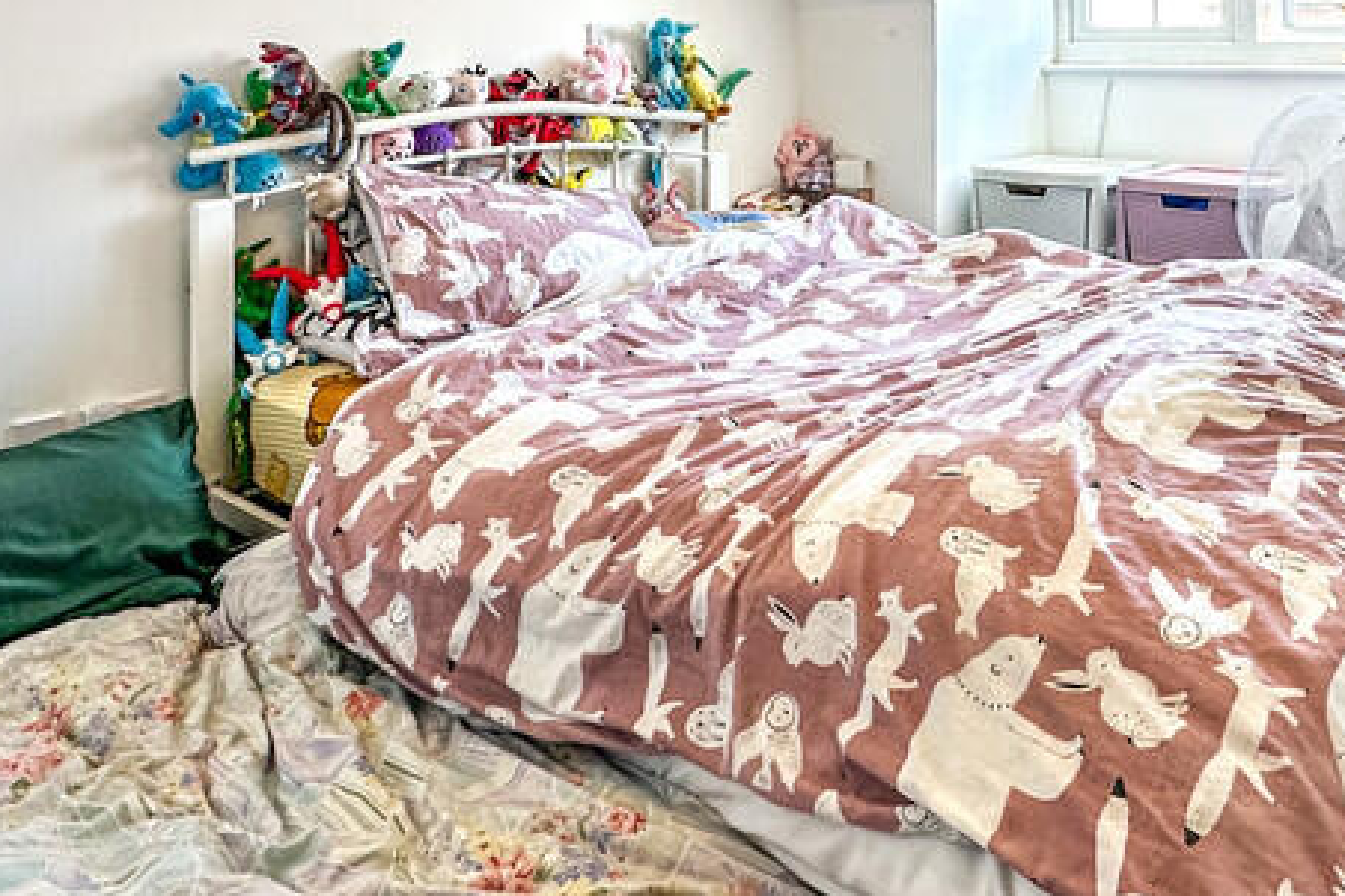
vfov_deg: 38.8
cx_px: 795
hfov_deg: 56.9
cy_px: 211
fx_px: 1232
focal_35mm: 33
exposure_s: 1/100
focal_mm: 2.22
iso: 100
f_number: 2.2
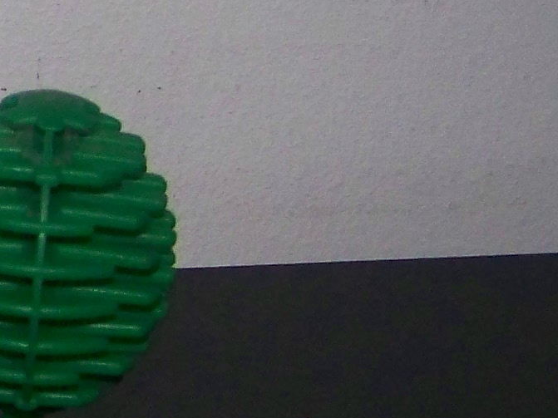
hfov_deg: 10.2
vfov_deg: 8.5
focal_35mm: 174
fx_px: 2804
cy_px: 198
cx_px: -693
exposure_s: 1/30
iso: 200
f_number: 2.8
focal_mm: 6.3
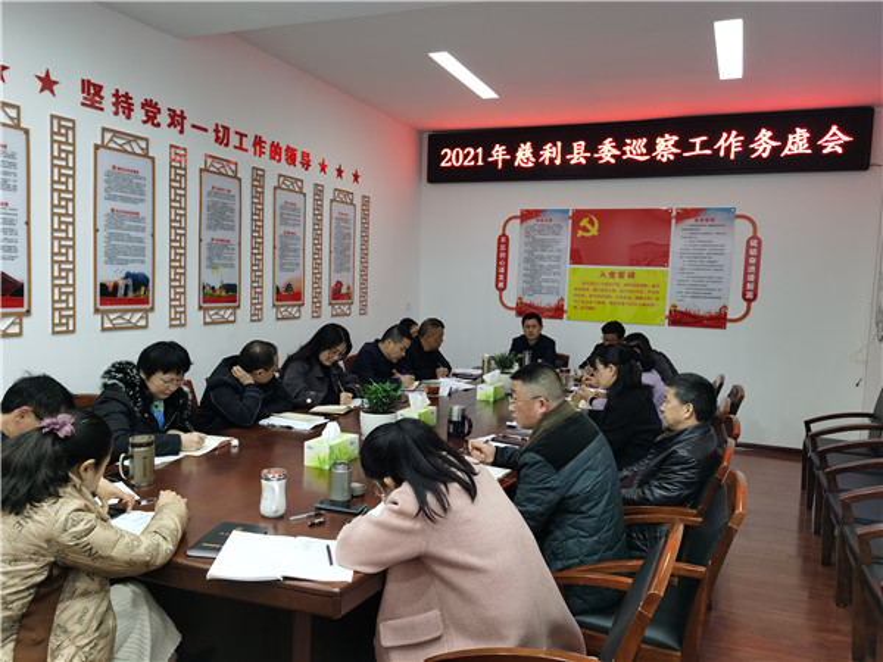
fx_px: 689
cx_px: 442
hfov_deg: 65.3
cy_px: 331
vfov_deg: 51.4
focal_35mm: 27
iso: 200
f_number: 1.6
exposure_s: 1/50
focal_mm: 5.56
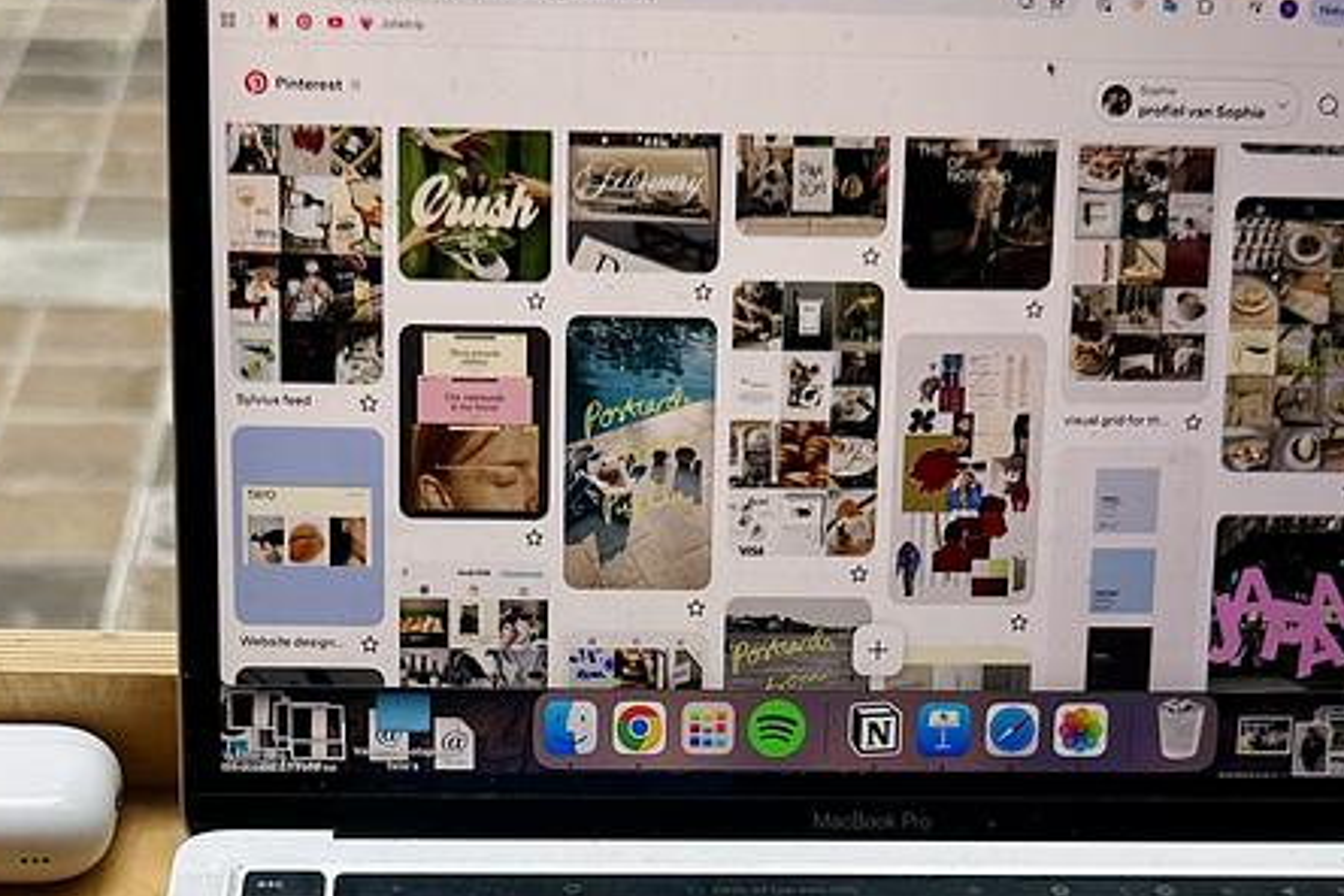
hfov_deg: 33.3
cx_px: 555
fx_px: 2240
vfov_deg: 21.9
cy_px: 875
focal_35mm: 60
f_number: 1.78
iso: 64
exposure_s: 1/235
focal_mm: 6.86
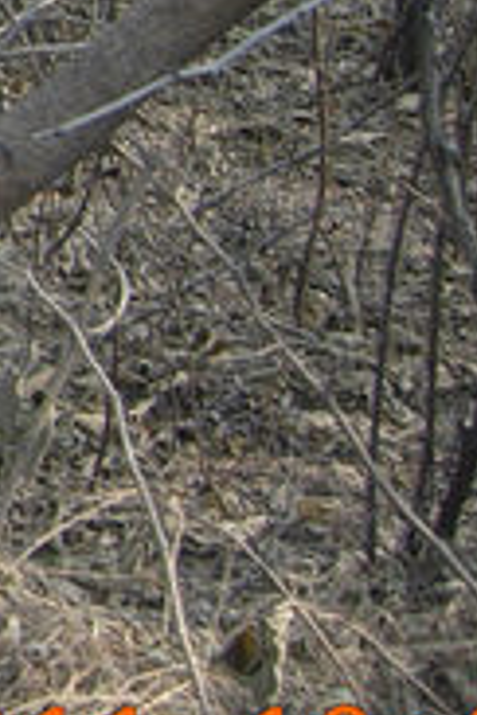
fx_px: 3955
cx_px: -1142
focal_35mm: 199
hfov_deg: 6.2
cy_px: -371
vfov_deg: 10.0
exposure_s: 1/104
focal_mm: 7.5
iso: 50
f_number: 3.8
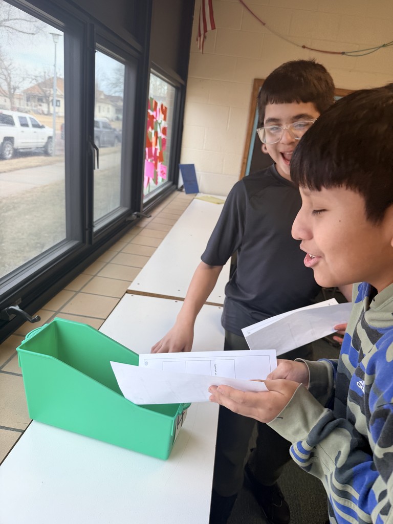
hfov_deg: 56.8
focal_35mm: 24
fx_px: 363
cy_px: 262
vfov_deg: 71.6
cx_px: 196
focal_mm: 6.76
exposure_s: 1/198
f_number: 1.78
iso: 64
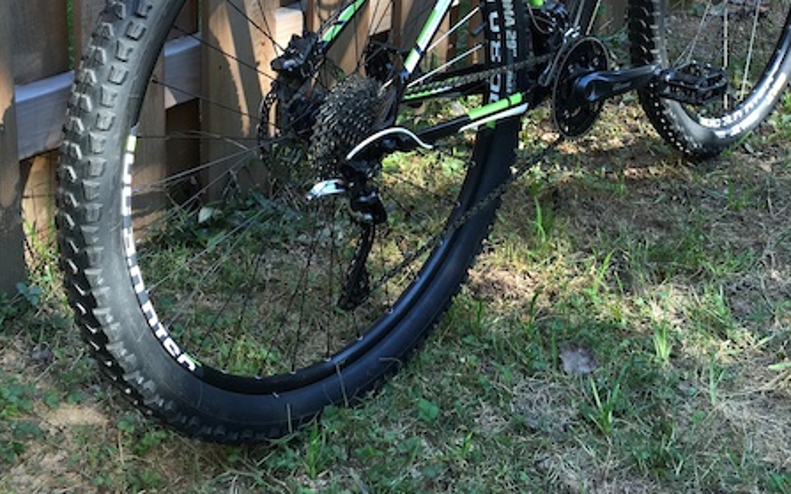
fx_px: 1185
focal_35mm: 55
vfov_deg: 22.5
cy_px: -18
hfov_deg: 36.8
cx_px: 464
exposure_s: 1/120
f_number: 2.2
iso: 32
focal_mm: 4.15
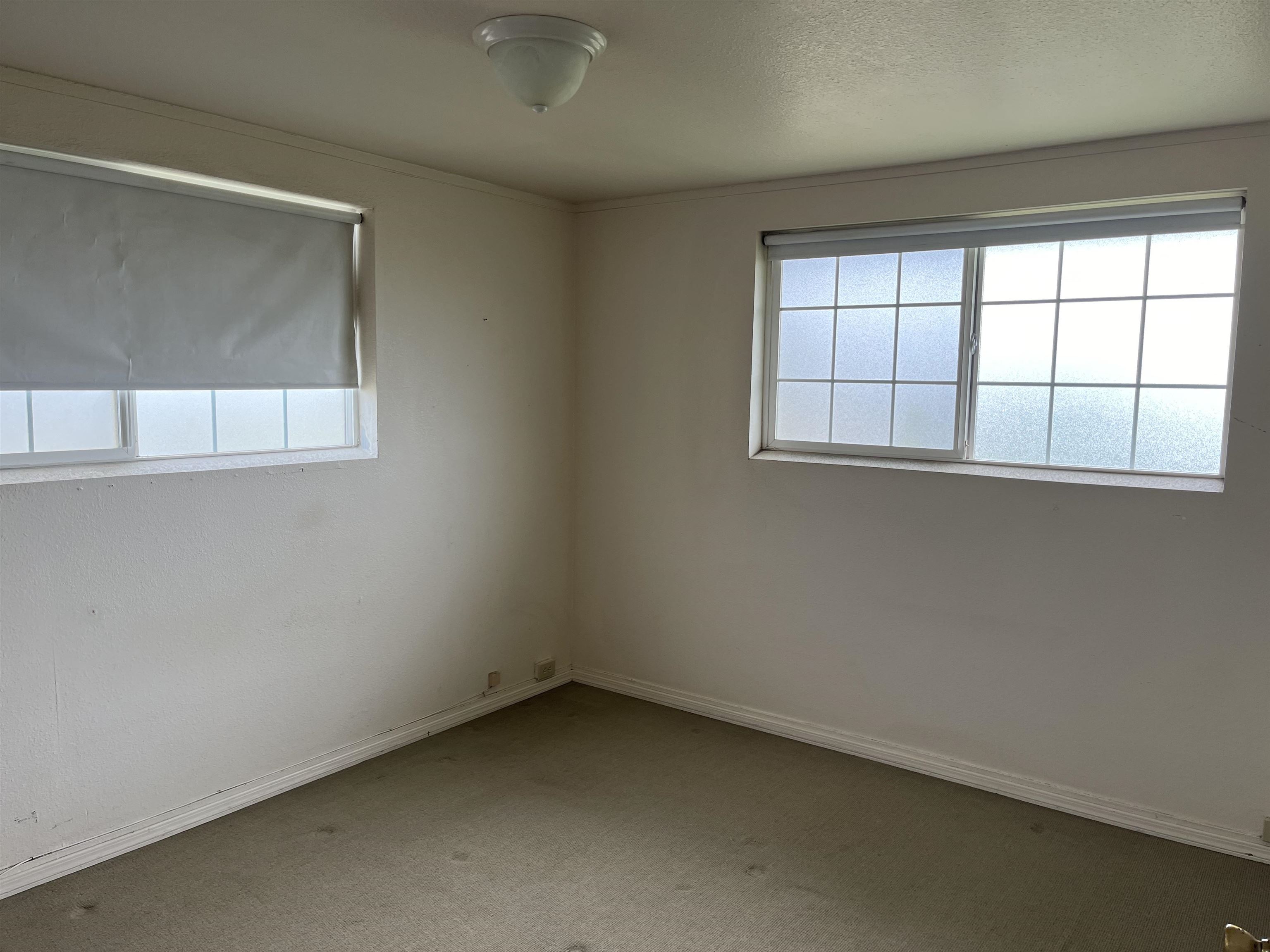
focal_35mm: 26
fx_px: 954
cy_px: 476
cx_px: 635
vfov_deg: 53.1
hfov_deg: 67.3
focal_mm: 5.1
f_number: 1.6
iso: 40
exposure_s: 1/209
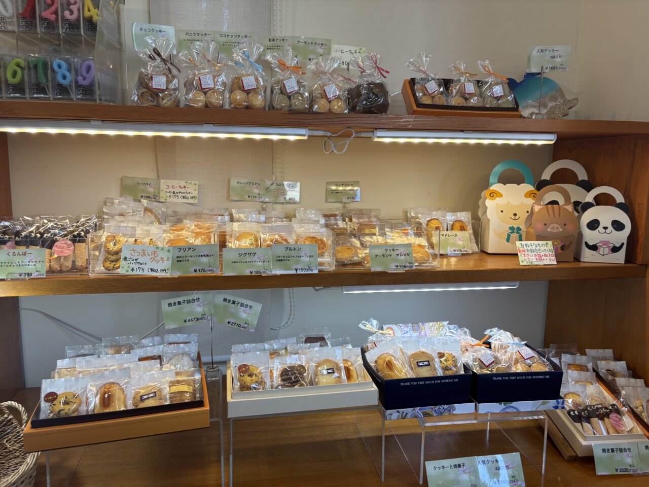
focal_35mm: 26
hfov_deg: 67.3
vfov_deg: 53.1
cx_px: 324
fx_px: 487
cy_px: 244
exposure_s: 1/100
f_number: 1.6
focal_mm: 5.96
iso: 50
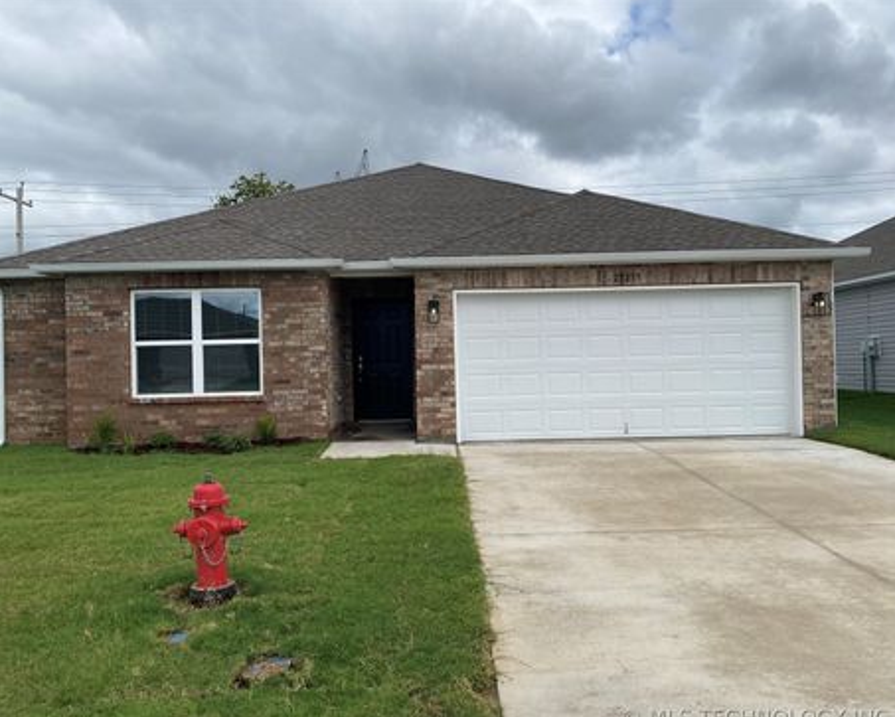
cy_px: 364
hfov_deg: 62.2
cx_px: 460
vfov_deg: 51.6
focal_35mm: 28
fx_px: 742
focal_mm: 4.25
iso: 32
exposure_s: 1/3300
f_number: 1.8
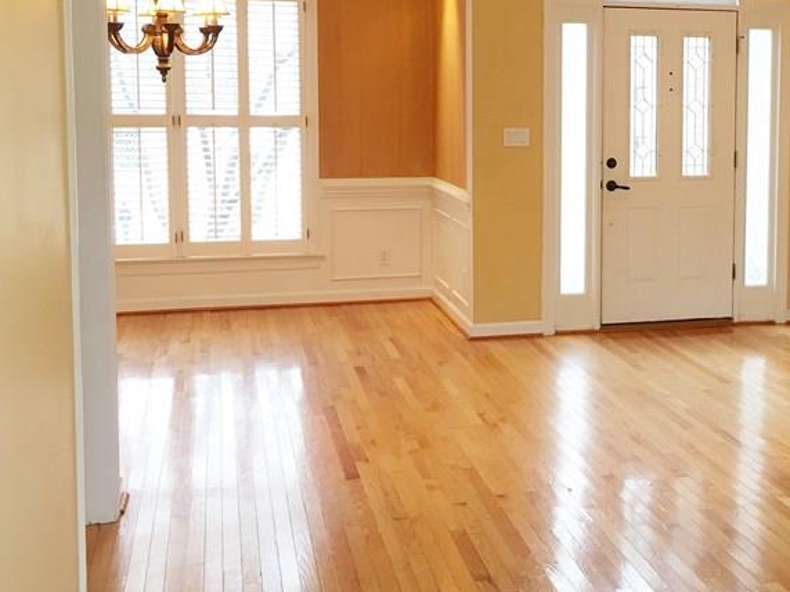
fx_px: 1186
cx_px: 647
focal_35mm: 52
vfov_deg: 27.9
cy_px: 212
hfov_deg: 35.5
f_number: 2.2
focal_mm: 4.15
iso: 32
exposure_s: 1/30
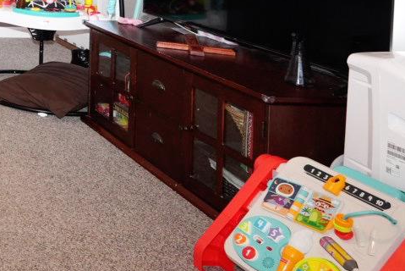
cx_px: -241
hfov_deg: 24.8
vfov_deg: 21.7
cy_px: -90
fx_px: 627
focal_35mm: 56
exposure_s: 1/30
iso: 1000
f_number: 4
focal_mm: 11
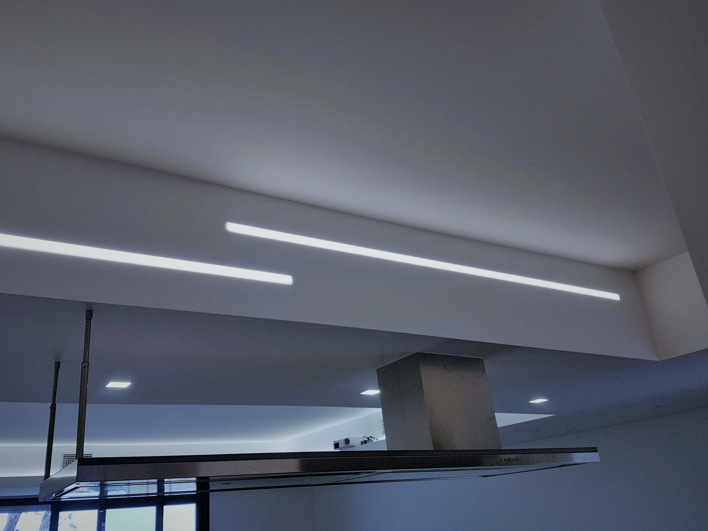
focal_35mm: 28
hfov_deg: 63.4
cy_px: 252
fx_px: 573
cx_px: 335
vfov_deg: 49.7
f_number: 1.7
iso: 50
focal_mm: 4.2
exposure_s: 1/459
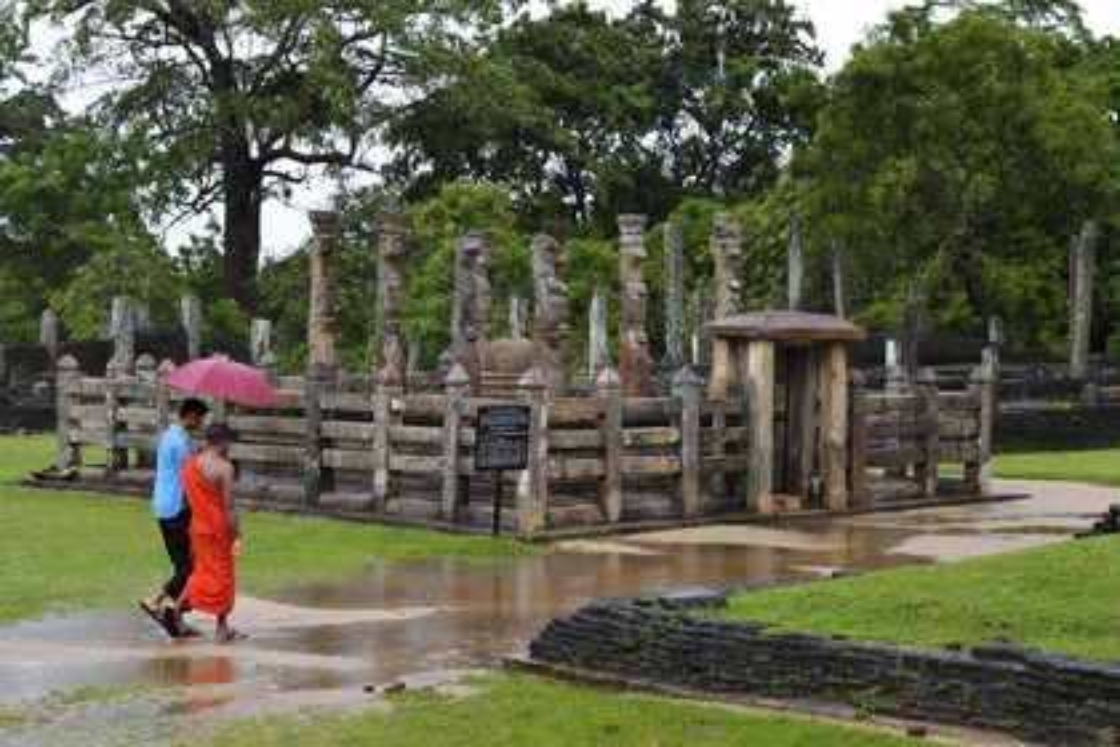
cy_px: 374
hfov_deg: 28.8
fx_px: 2178
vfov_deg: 19.5
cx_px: 560
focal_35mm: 70
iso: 1600
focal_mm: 70
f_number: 8
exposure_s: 1/200
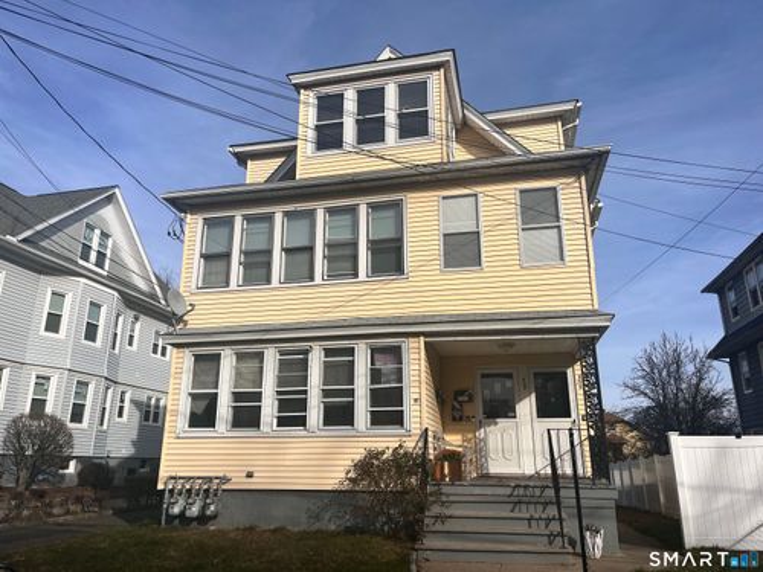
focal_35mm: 26
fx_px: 573
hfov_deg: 67.3
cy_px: 286
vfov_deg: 53.1
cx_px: 382
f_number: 1.6
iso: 50
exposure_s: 1/4854
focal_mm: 5.1
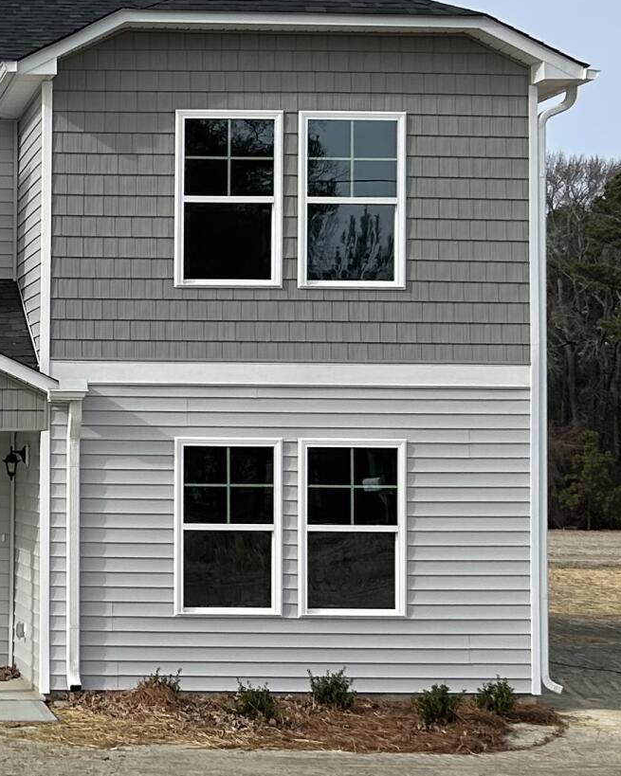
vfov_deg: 20.6
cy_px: 378
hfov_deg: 15.8
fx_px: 2137
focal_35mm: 93
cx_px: -147
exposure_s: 1/5319
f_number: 1.5
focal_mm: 5.7
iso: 50
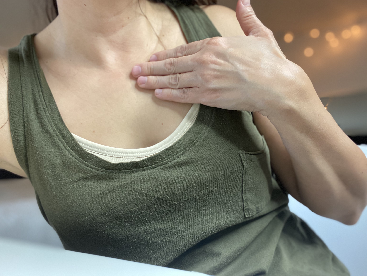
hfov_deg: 60.0
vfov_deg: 46.8
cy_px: 138
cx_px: 184
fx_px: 318
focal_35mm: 30
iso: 200
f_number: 2.2
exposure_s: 1/60
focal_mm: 2.71
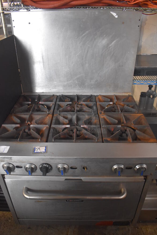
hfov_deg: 46.5
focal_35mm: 28
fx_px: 183
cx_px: 77
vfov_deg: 65.4
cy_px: 120
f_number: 3.5
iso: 2200
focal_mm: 18
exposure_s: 1/125
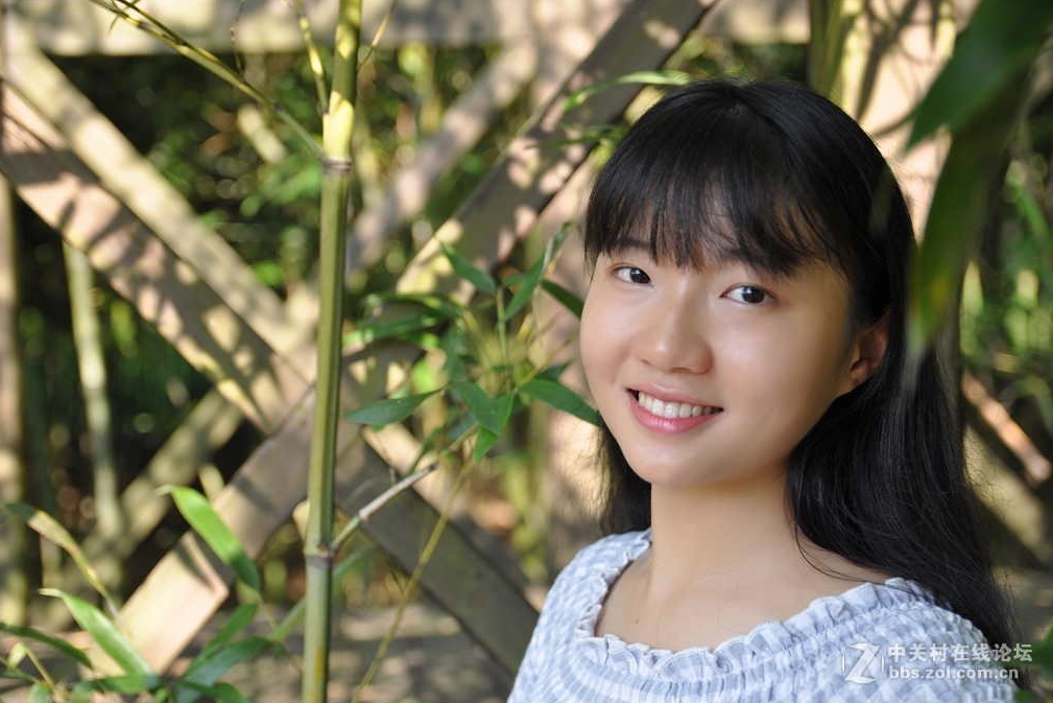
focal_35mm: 76
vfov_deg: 18.0
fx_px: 2223
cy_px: 353
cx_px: 523
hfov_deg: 26.6
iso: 200
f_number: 2.8
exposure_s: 1/320
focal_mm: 50
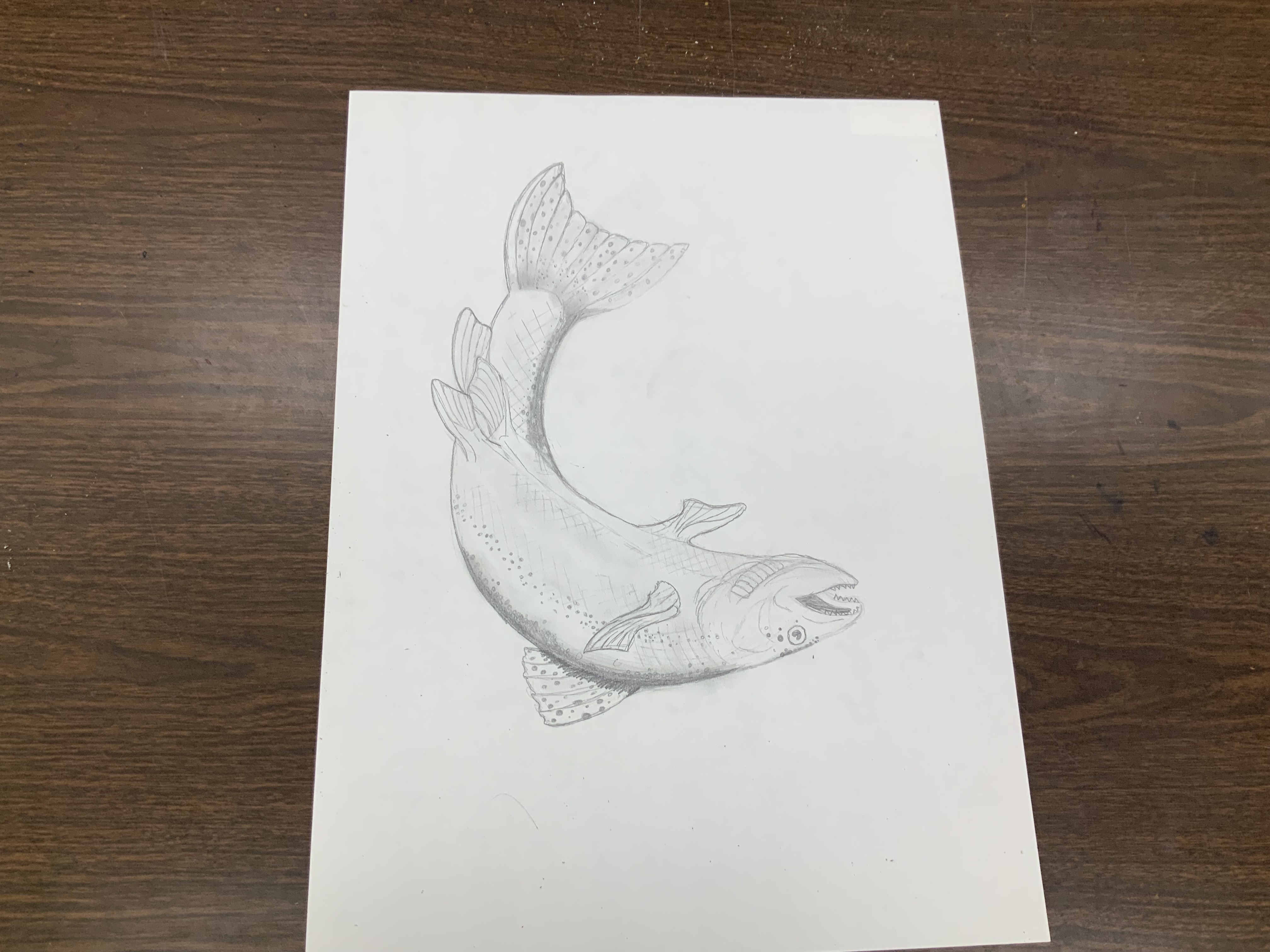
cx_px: 635
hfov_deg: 61.7
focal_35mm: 29
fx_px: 1064
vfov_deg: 48.2
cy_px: 476
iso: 32
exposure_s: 1/120
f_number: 1.8
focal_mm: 3
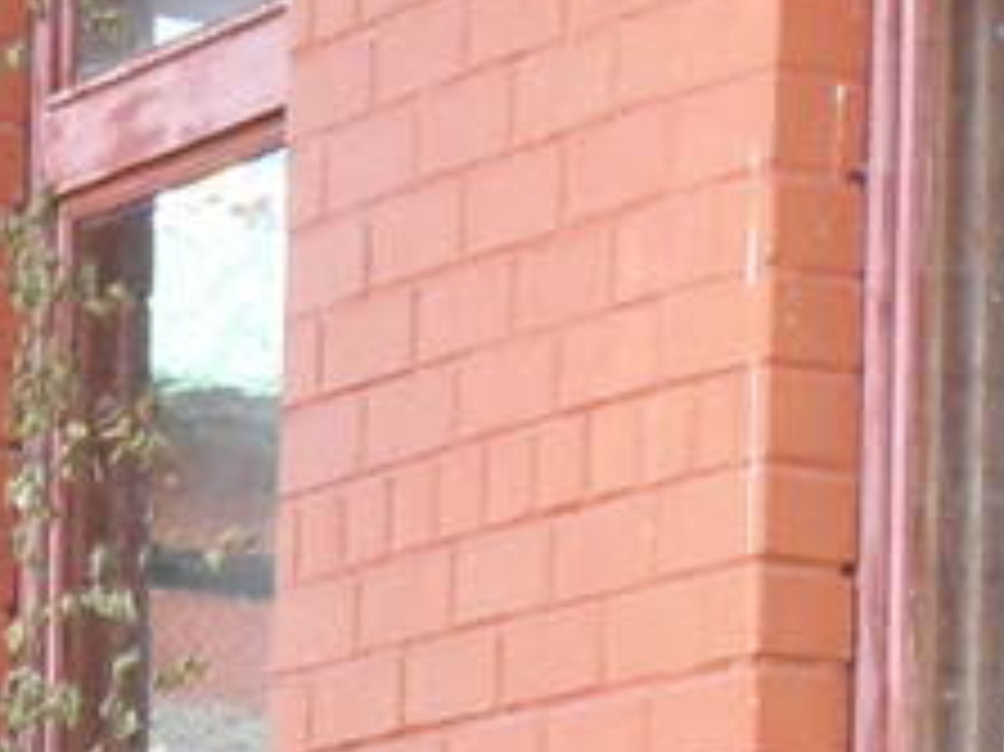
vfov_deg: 5.0
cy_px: 2103
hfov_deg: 6.8
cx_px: -351
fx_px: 8320
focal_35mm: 287
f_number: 3.6
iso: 200
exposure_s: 1/90
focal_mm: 6.5
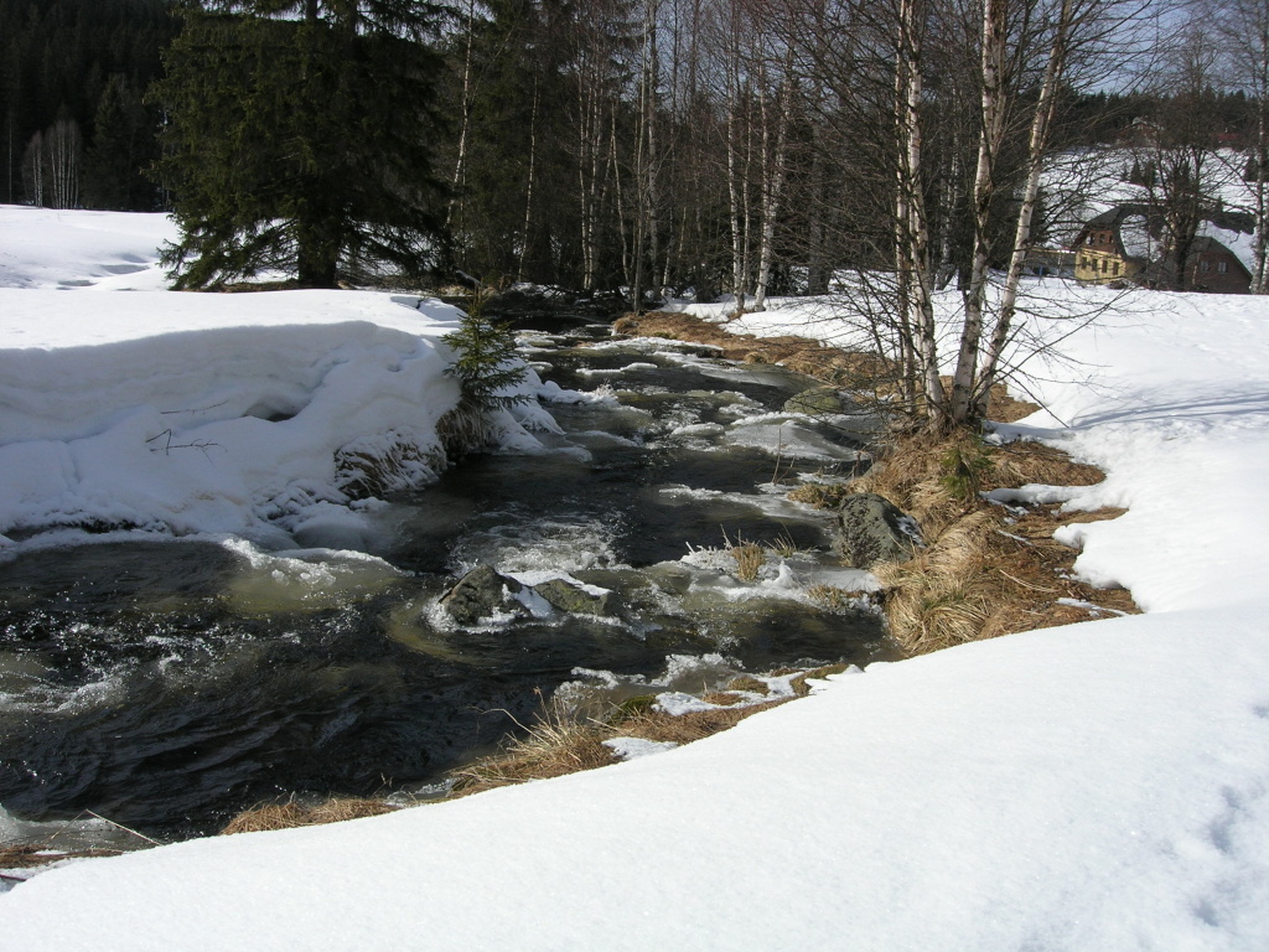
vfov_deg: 37.7
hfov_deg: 49.0
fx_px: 1393
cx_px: 634
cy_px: 476
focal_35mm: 38
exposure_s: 1/776
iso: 64
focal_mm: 7.8
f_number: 4.8
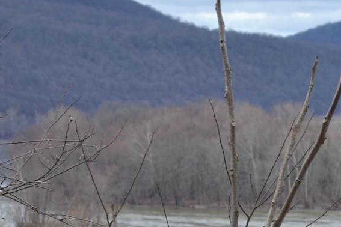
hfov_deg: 6.9
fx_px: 2821
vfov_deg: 4.6
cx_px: 333
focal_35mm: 298
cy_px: 166
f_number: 6.3
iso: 100
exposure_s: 1/160
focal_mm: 55
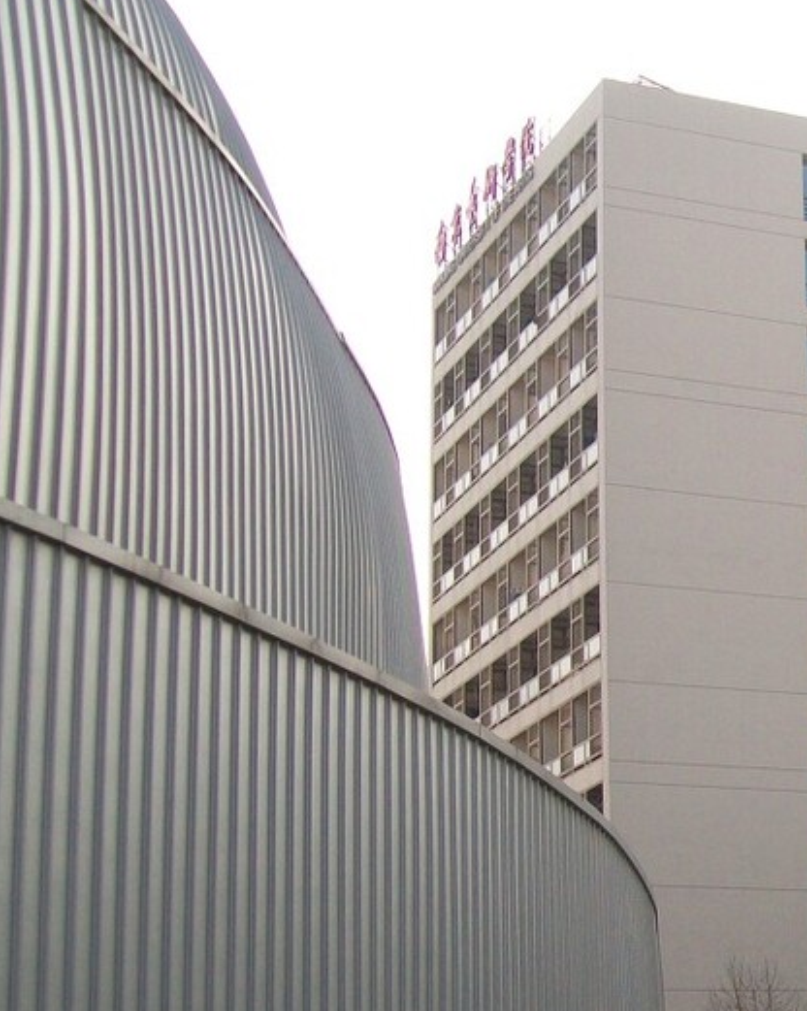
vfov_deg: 23.4
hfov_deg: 17.6
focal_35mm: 81
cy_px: 693
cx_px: 1092
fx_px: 2421
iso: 64
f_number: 2.7
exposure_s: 1/400
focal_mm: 6
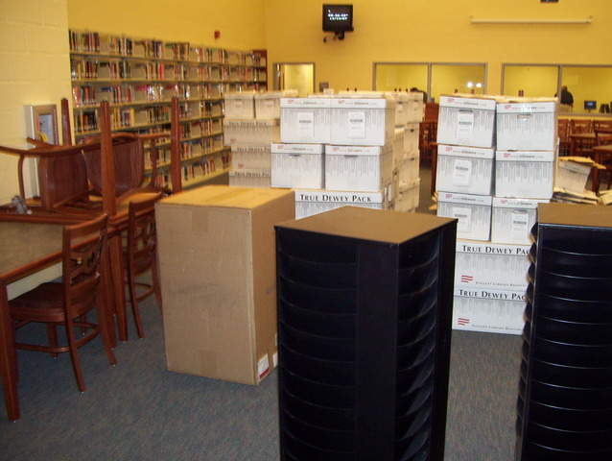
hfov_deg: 51.3
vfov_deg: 39.7
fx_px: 637
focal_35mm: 36
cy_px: 230
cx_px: 306
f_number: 2.7
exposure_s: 1/60
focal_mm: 6
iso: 200
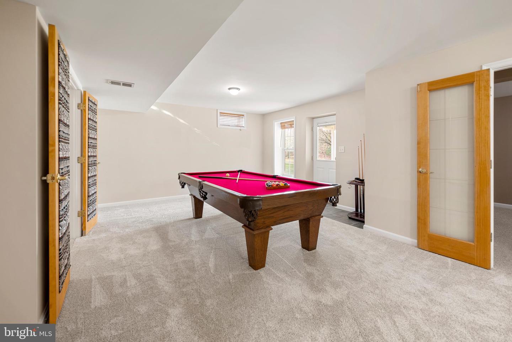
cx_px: 256
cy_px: 171
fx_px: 199
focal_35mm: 14
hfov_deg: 104.2
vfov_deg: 81.2
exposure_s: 1/3
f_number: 4
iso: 100
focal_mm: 14
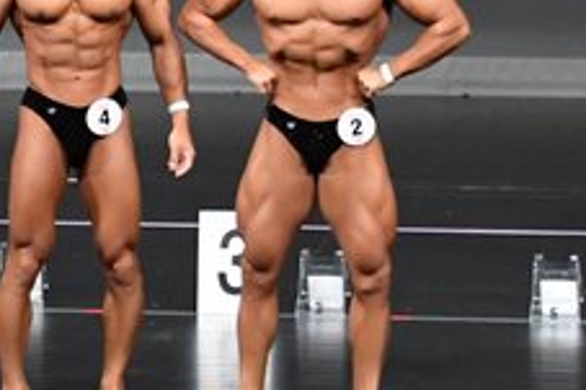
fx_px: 9336
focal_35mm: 574
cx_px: -290
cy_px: 3
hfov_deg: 3.6
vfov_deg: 2.4
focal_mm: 112
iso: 4000
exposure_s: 1/400
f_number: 5.6
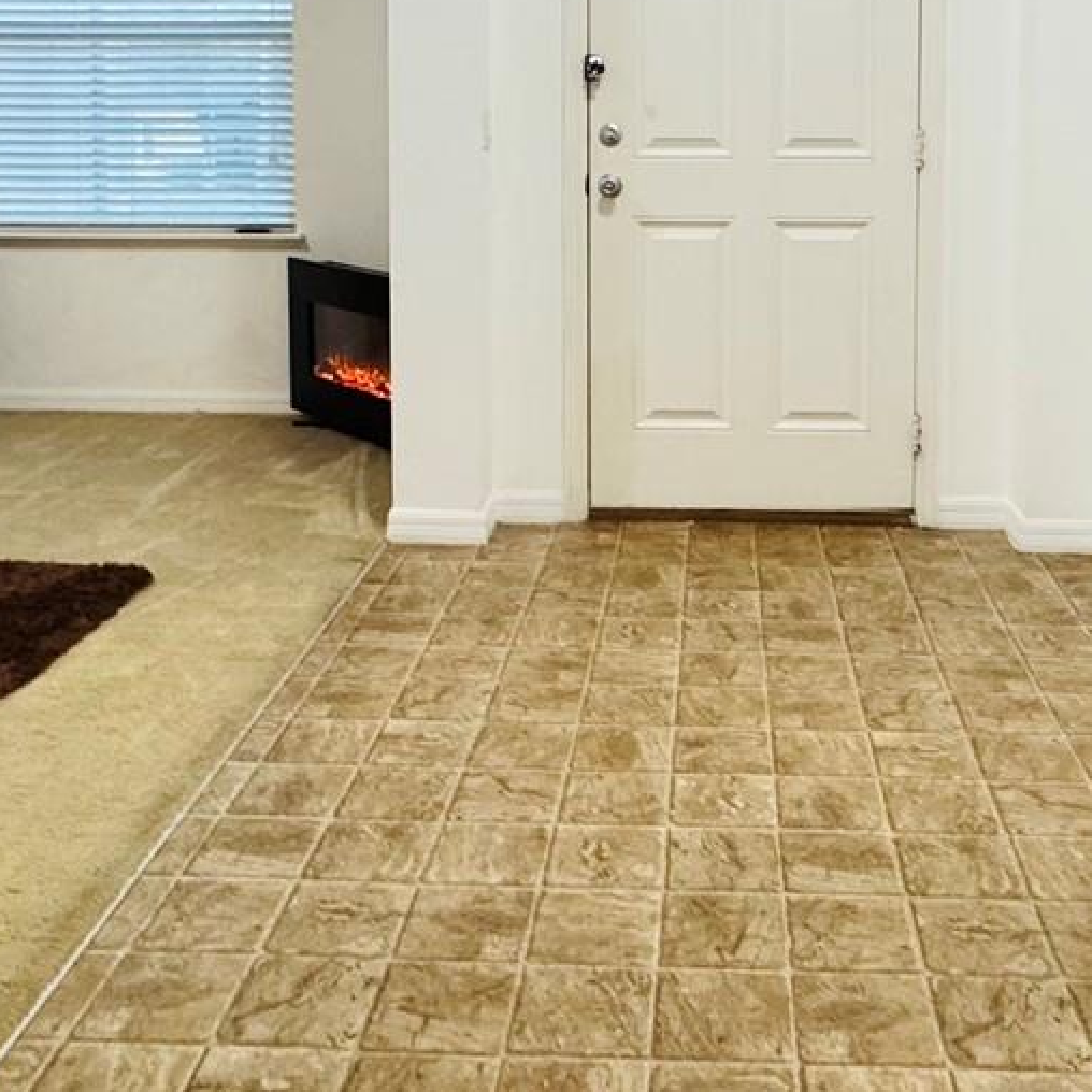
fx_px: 1392
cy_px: 191
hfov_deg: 42.6
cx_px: 664
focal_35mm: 39
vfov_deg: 40.7
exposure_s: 1/60
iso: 500
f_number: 2.2
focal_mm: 2.22
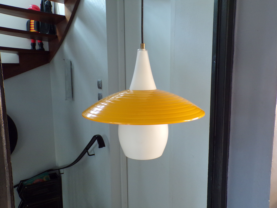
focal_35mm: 32
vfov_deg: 44.2
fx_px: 256
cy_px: 104
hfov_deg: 56.8
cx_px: 138
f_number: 3.2
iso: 260
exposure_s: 1/17
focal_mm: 5.8
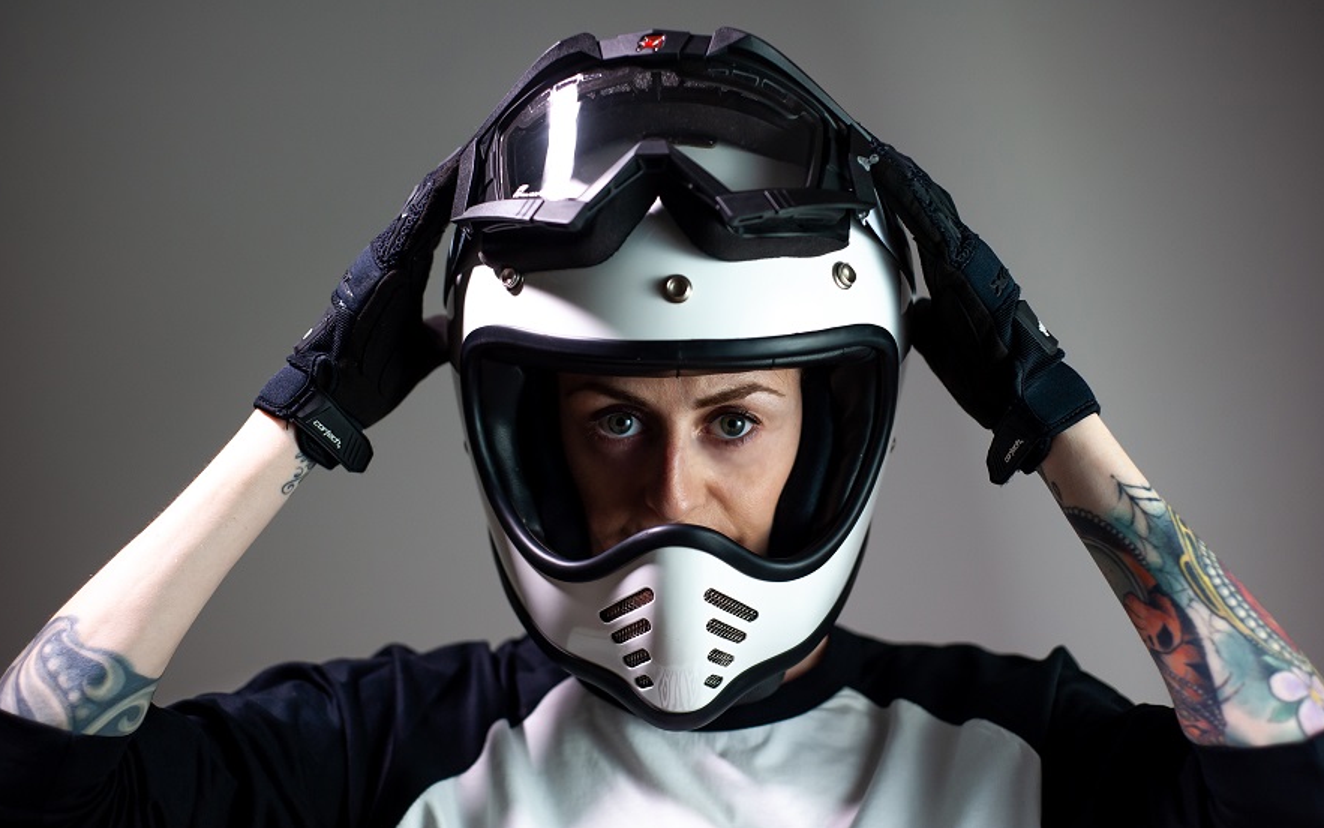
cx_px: 671
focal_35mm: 52
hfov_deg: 38.9
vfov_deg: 24.9
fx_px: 1876
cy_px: 387
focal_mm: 50
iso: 500
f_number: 3.2
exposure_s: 1/125
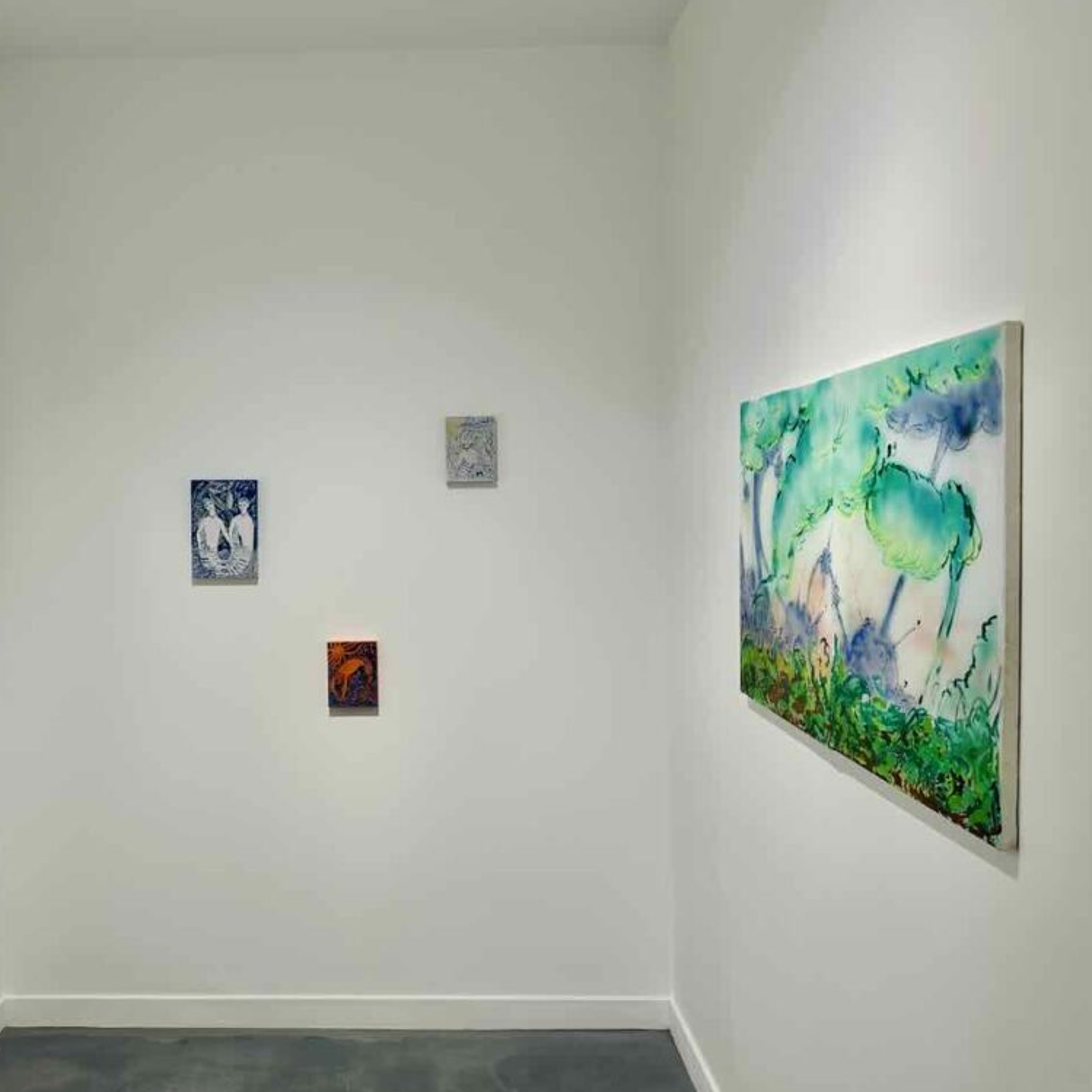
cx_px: 411
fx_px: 1035
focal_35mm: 29
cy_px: 550
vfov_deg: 55.6
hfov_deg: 55.0
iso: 80
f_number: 1.78
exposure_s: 1/452
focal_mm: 6.86
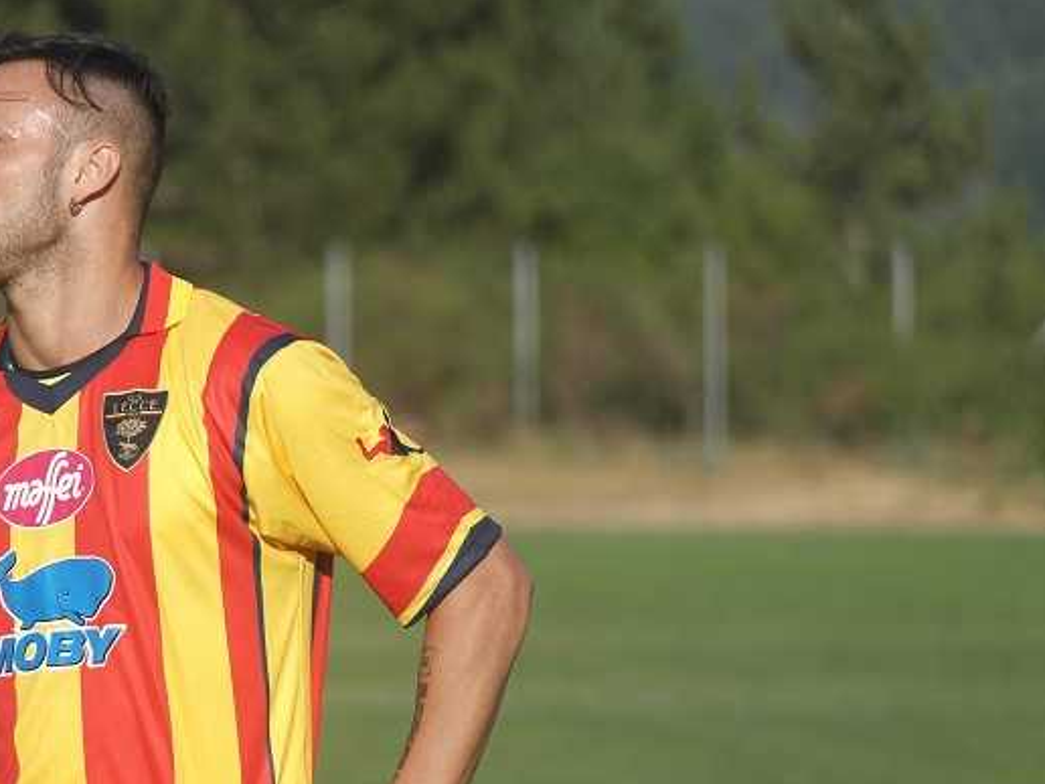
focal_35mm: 441
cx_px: 286
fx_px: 13313
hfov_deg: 4.5
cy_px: 438
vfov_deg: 3.4
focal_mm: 171
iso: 100
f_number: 5.6
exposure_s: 1/400
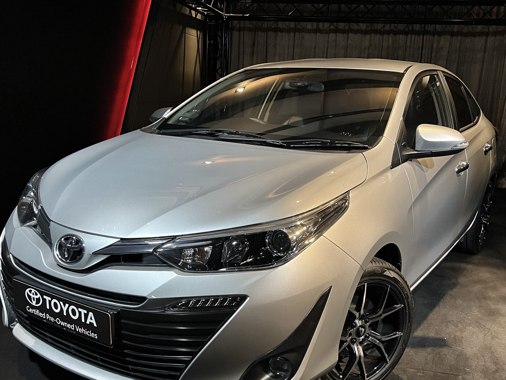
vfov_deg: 40.6
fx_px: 512
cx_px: 267
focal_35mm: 35
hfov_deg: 52.6
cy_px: 219
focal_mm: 5.7
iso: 500
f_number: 1.5
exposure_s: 1/49
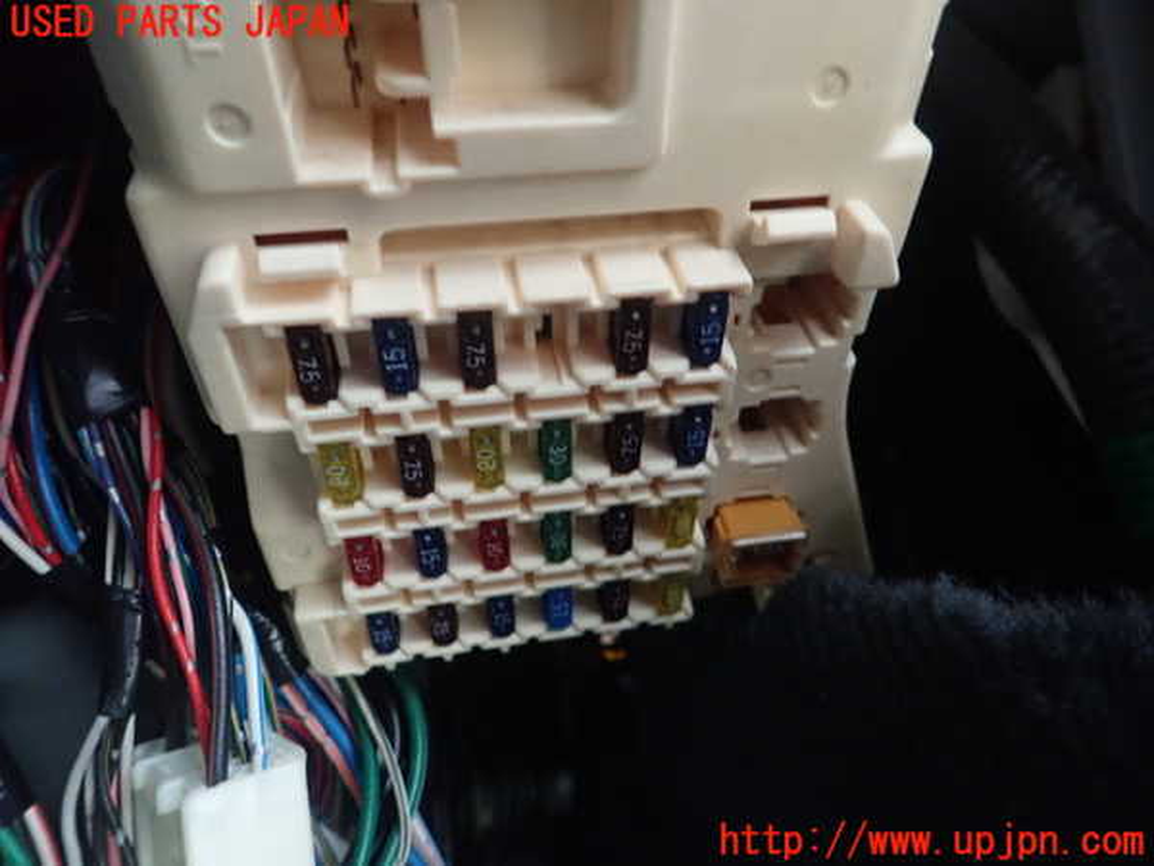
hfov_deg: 69.4
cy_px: 433
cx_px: 577
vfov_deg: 54.9
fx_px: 833
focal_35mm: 25
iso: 800
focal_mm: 4.5
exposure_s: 1/20
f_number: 2
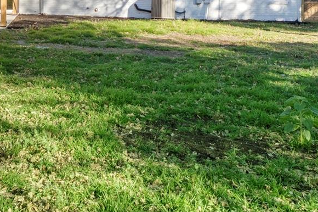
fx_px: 468
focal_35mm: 53
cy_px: 1
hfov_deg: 36.3
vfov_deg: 24.4
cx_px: 65
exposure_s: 1/100
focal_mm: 10
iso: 250
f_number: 11
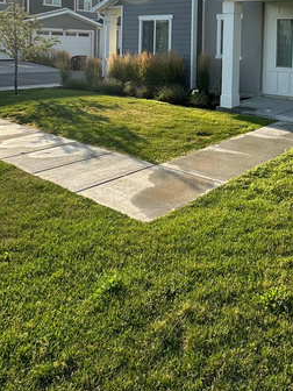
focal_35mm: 32
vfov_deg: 51.1
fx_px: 361
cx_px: 258
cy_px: 49
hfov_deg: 41.1
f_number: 2.2
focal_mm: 2.22
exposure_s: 1/836
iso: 40
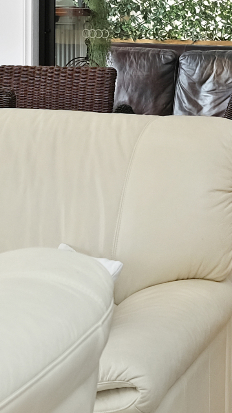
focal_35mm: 143
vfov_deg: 14.7
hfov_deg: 8.5
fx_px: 1564
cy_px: -30
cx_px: 57
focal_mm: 15.2
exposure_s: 1/100
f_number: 3.5
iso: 200
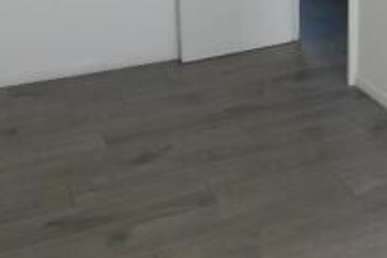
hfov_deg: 29.8
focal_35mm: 67
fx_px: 721
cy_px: -73
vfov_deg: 18.9
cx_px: 263
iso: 125
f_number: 3
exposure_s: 1/320
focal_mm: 4
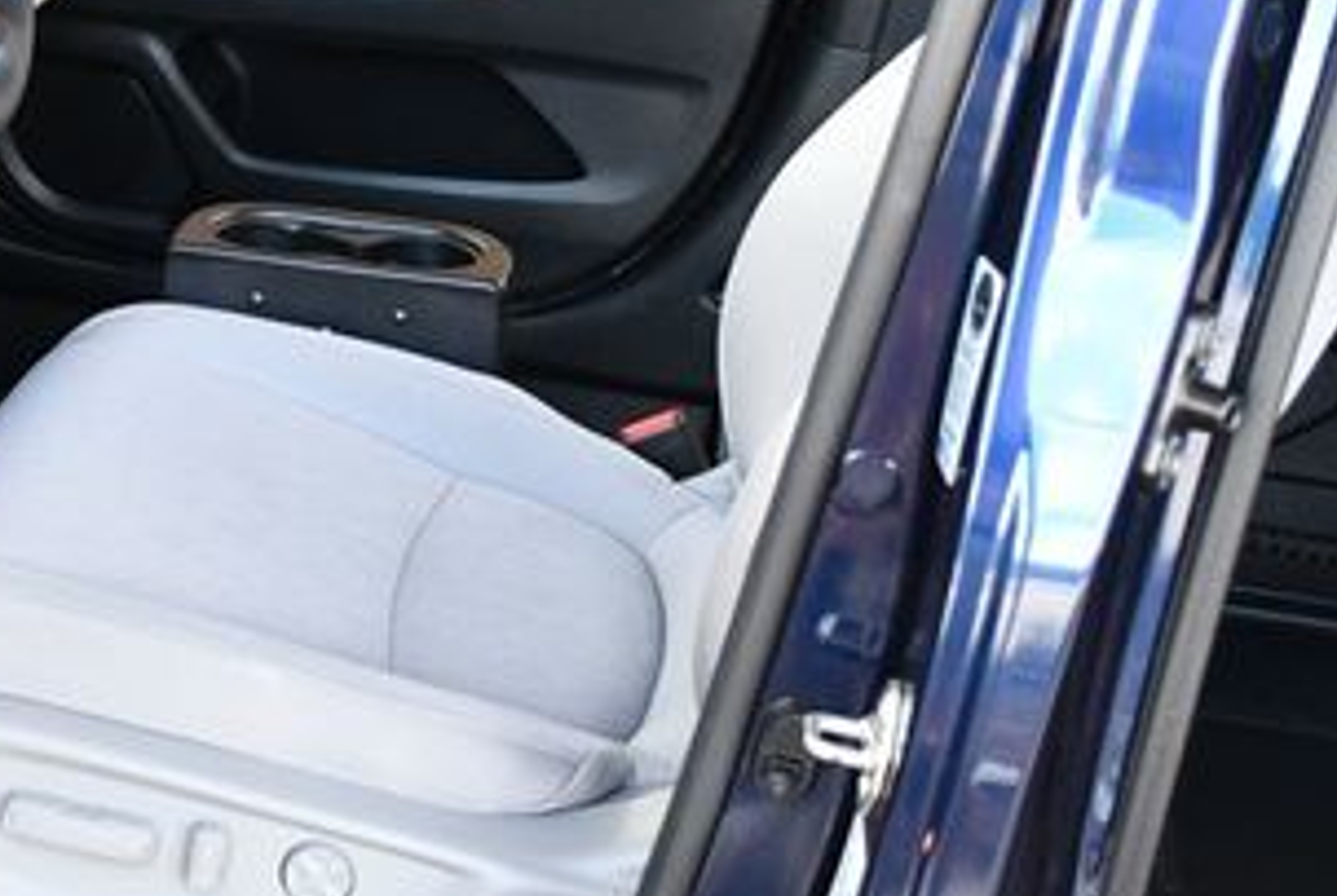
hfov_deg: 25.3
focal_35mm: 76
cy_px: 247
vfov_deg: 17.9
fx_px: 2827
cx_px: 9
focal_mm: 18
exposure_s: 1/160
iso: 800
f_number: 3.5
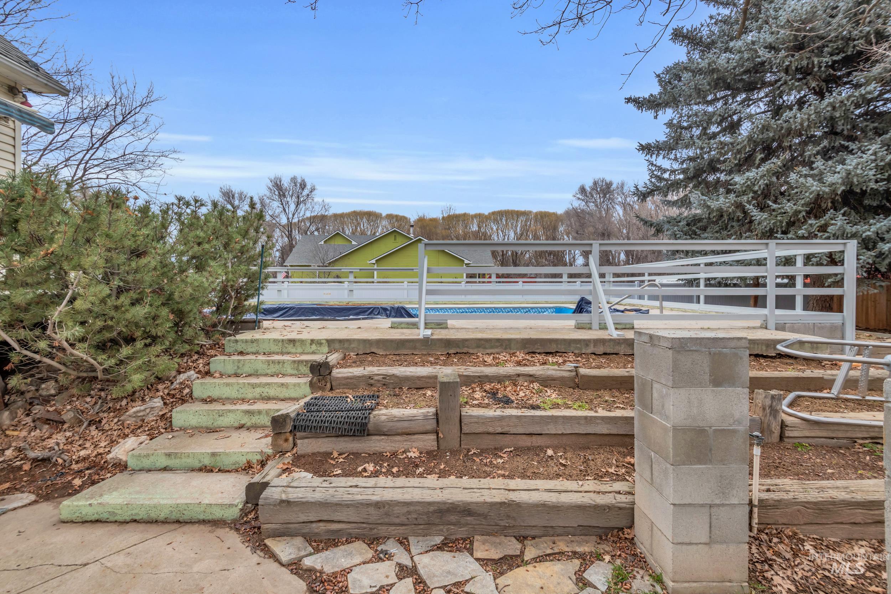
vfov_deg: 73.8
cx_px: 446
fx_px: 396
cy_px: 297
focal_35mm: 16
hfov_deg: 96.7
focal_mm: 16
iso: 400
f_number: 11
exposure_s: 1/50
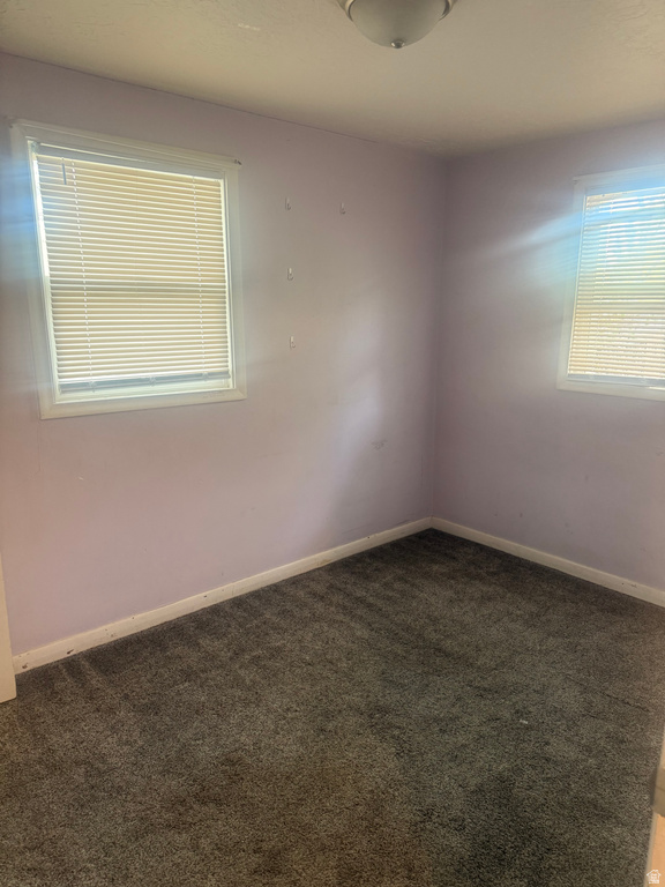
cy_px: 444
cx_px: 332
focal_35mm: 24
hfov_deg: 56.8
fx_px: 615
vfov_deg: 71.6
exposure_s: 1/60
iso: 250
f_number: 1.78
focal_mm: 6.76
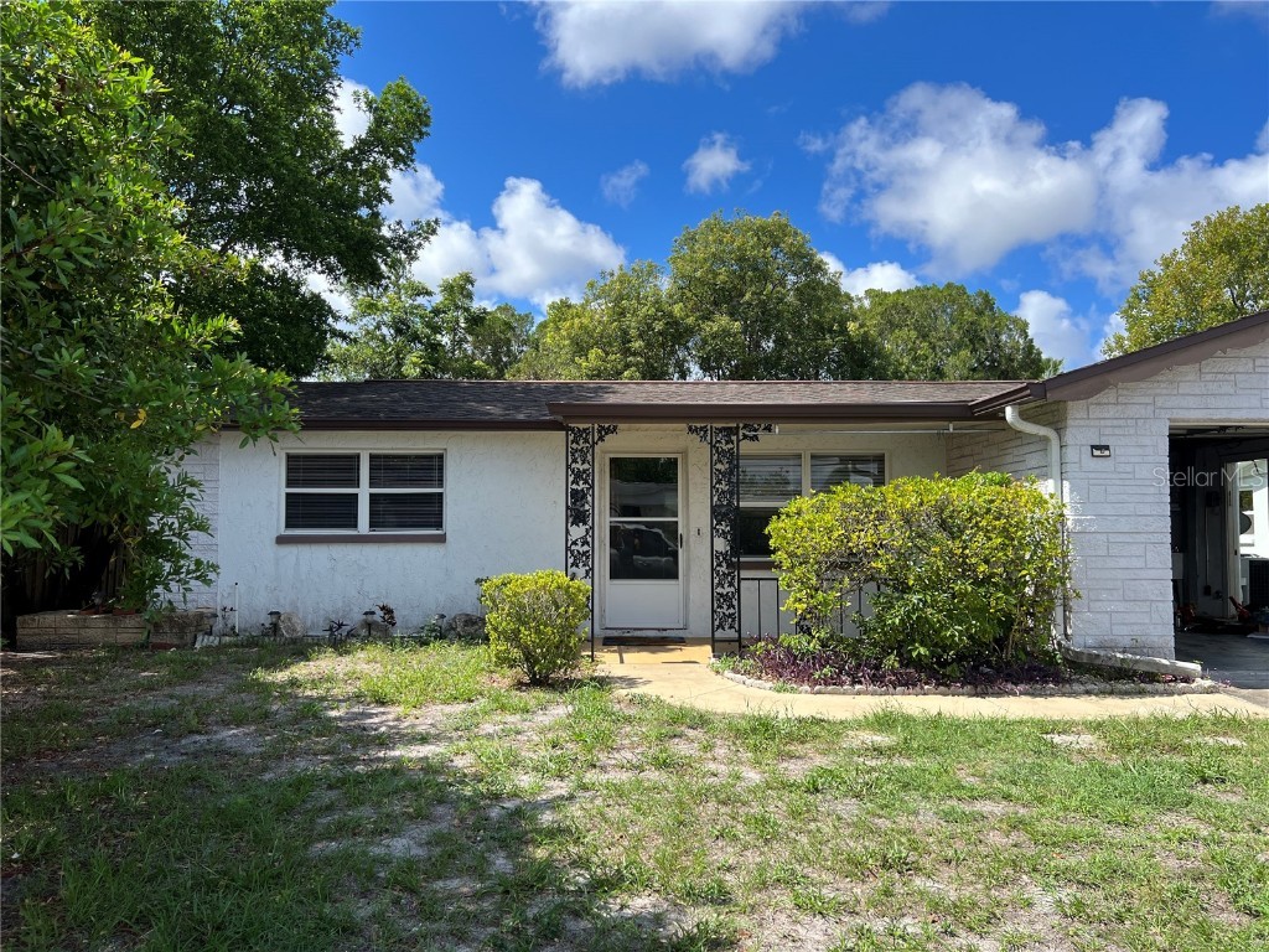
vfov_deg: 53.1
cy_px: 476
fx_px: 953
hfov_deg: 67.3
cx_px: 634
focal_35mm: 26
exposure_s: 1/3077
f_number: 1.5
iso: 50
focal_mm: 5.7
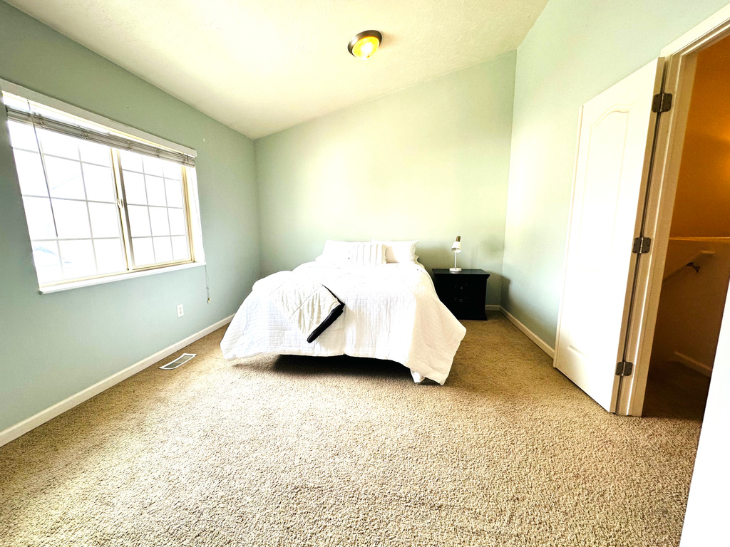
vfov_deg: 85.7
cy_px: 274
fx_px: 295
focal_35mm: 14
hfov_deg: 102.1
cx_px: 365
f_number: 2.2
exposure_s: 1/120
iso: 100
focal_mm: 2.22
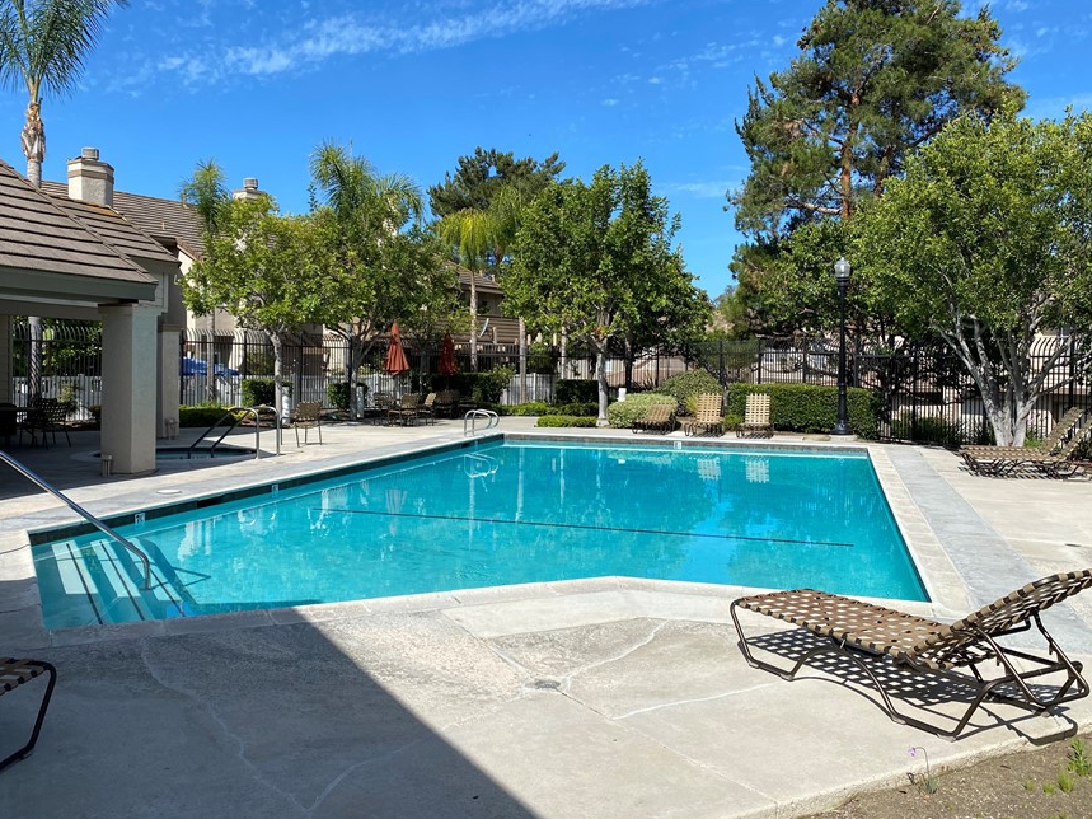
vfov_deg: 45.4
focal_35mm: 31
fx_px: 978
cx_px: 505
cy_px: 378
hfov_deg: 58.3
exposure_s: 1/3205
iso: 32
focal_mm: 4.25
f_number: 1.8
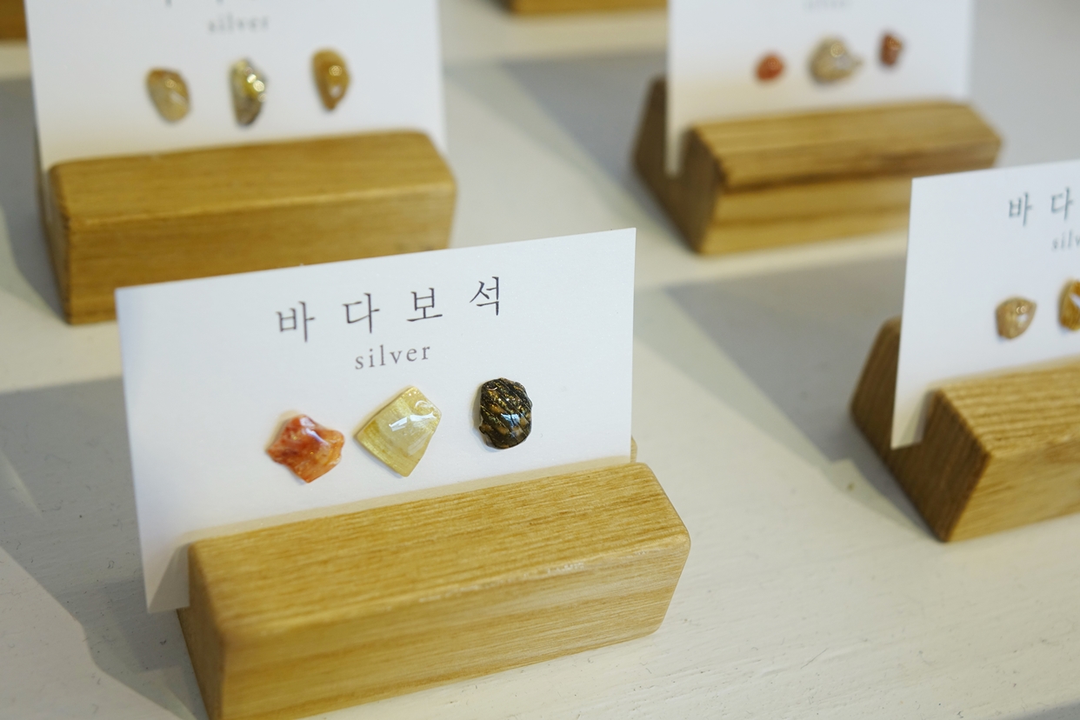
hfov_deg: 38.9
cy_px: 360
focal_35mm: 51
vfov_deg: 26.5
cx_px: 540
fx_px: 1530
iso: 100
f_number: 2.8
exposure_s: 1/200
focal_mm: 18.59
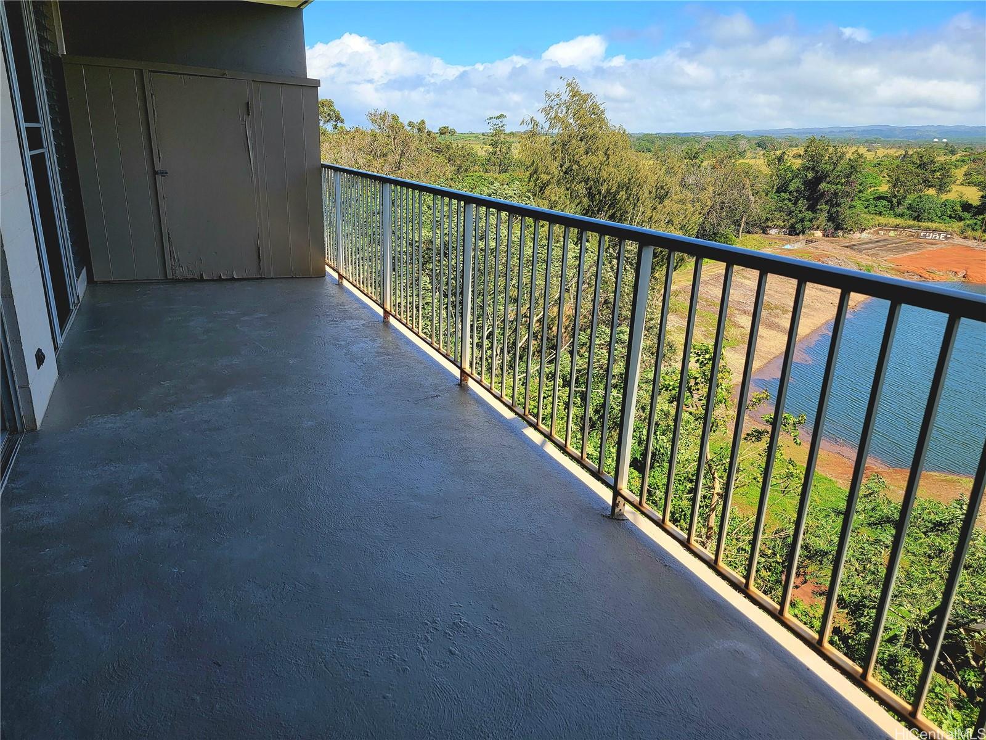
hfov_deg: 71.6
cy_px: 370
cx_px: 493
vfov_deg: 56.8
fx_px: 684
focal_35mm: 24
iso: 16
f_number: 1.8
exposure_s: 1/556
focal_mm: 6.7
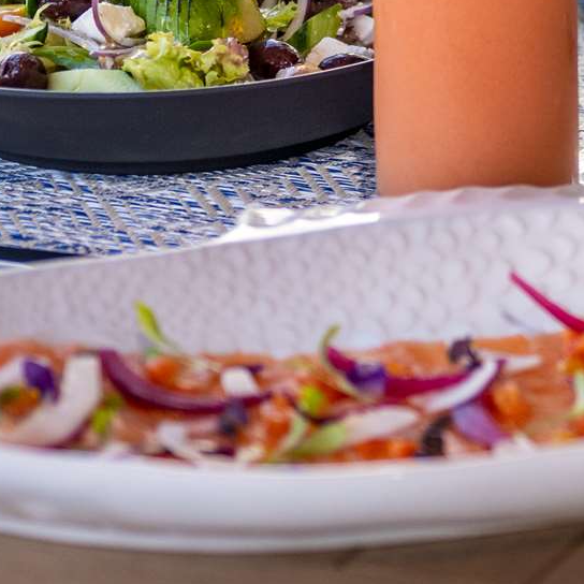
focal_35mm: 225
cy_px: -409
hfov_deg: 7.6
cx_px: 1016
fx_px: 4295
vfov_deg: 7.6
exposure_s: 1/1250
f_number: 1.8
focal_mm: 50
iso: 100
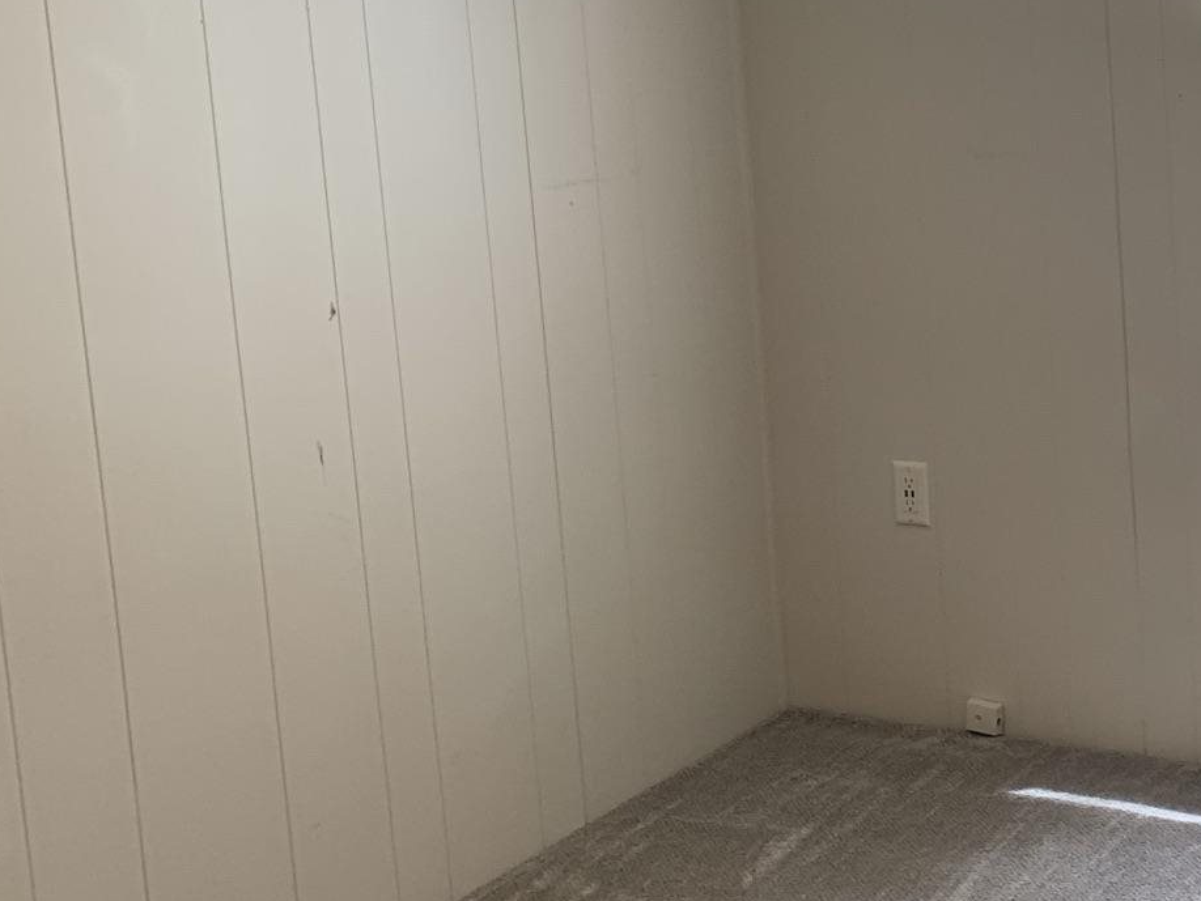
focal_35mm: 58
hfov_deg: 31.0
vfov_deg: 24.9
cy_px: 194
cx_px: 1176
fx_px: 2013
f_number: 1.8
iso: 64
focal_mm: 4.25
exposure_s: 1/120
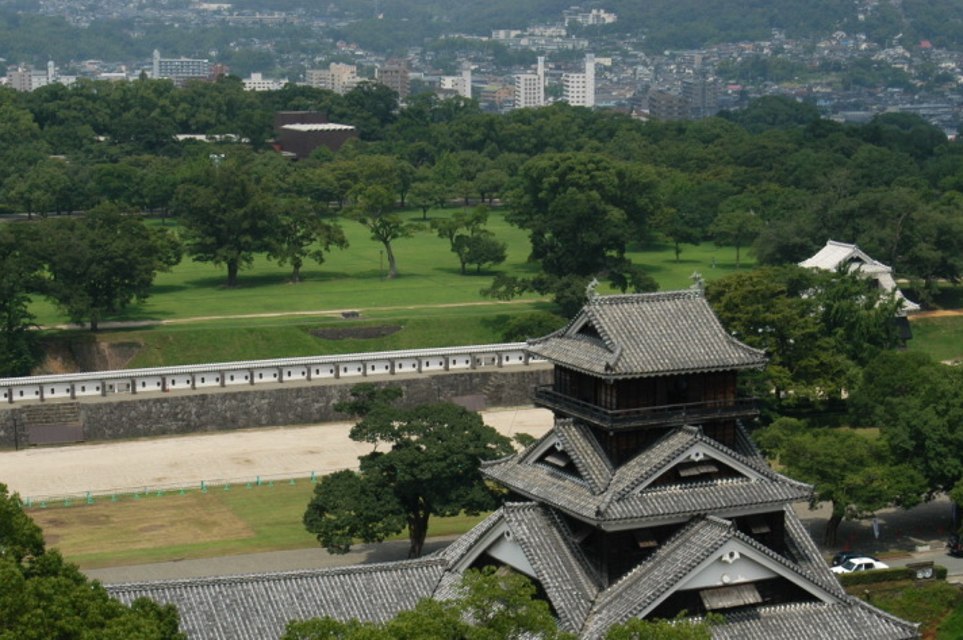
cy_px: 459
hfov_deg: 24.8
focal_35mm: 82
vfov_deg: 16.5
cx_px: 536
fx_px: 2191
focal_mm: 38
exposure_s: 1/350
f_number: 10
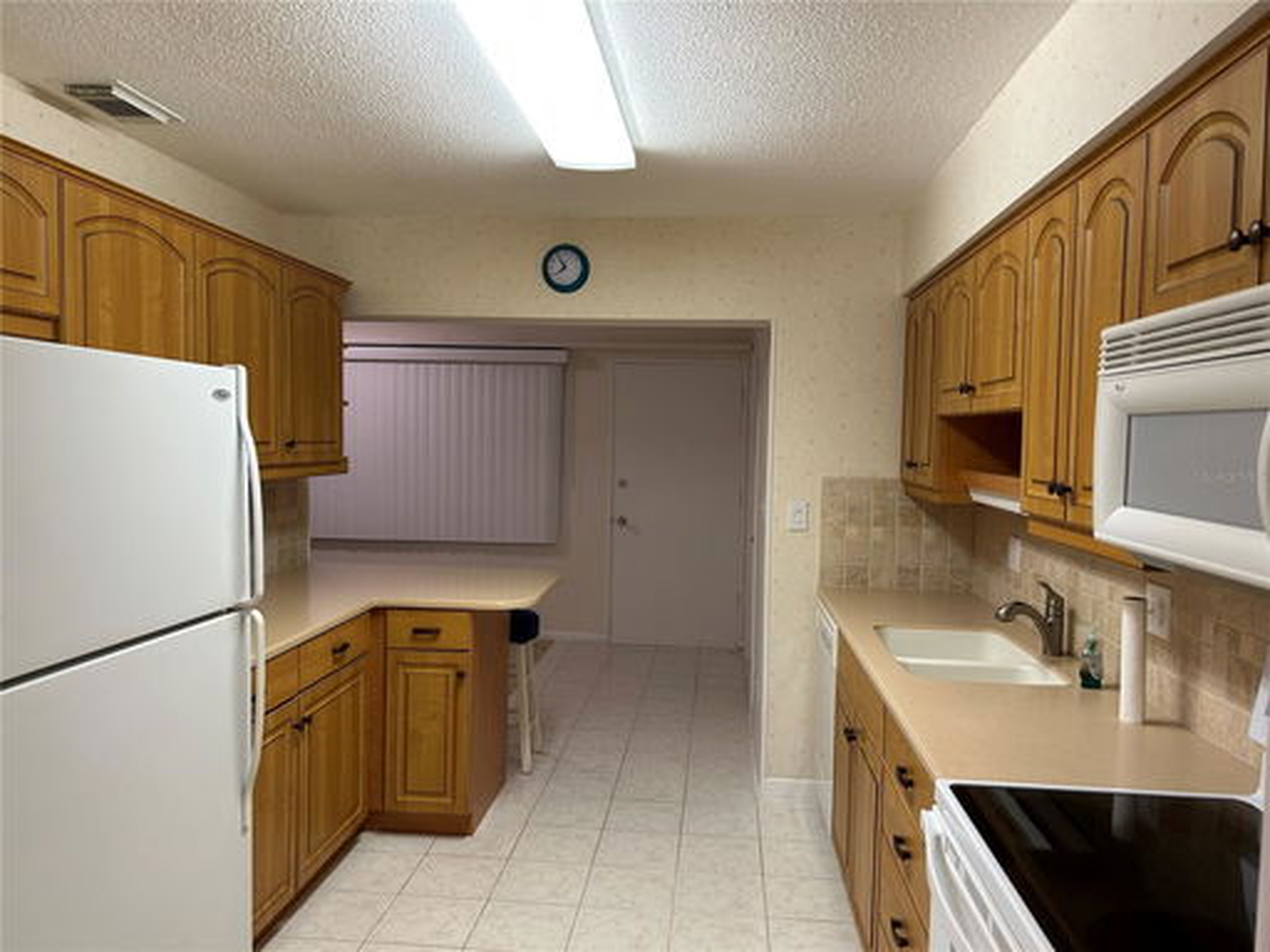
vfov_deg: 53.1
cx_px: 635
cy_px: 476
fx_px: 954
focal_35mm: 26
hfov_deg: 67.3
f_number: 1.5
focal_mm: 5.7
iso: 64
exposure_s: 1/60
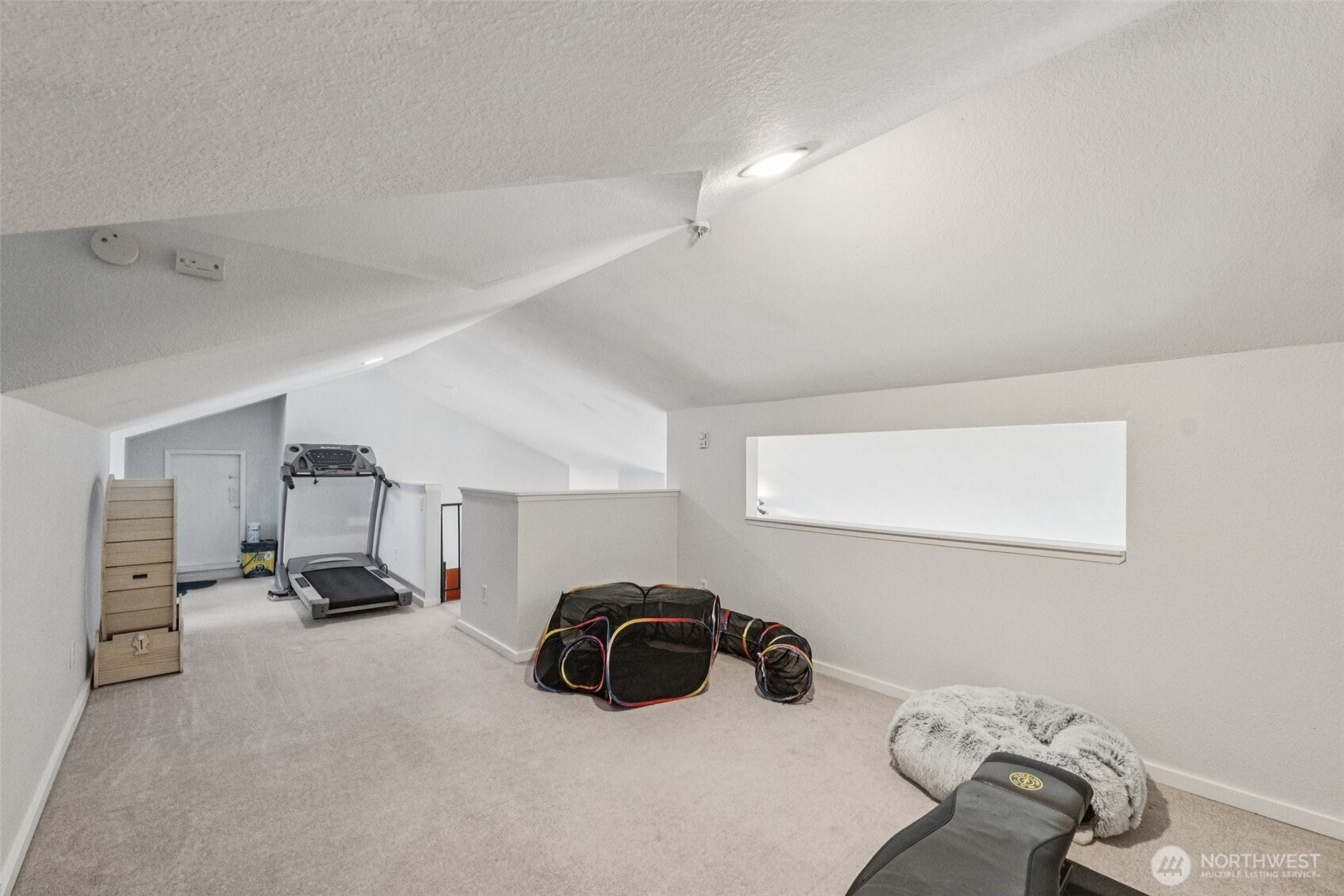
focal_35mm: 15
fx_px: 560
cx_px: 672
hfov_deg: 100.4
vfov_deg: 77.3
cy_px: 448
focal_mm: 10
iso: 2000
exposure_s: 1/30
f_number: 9
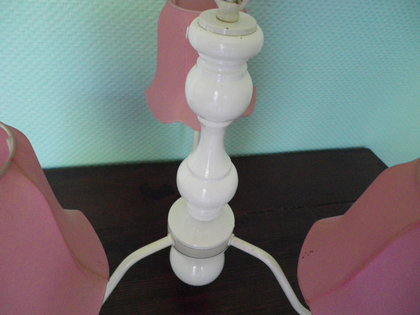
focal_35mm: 28
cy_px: 158
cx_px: 210
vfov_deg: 49.7
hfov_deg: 63.4
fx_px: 340
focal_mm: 4.9
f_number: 2.6
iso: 500
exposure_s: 1/60
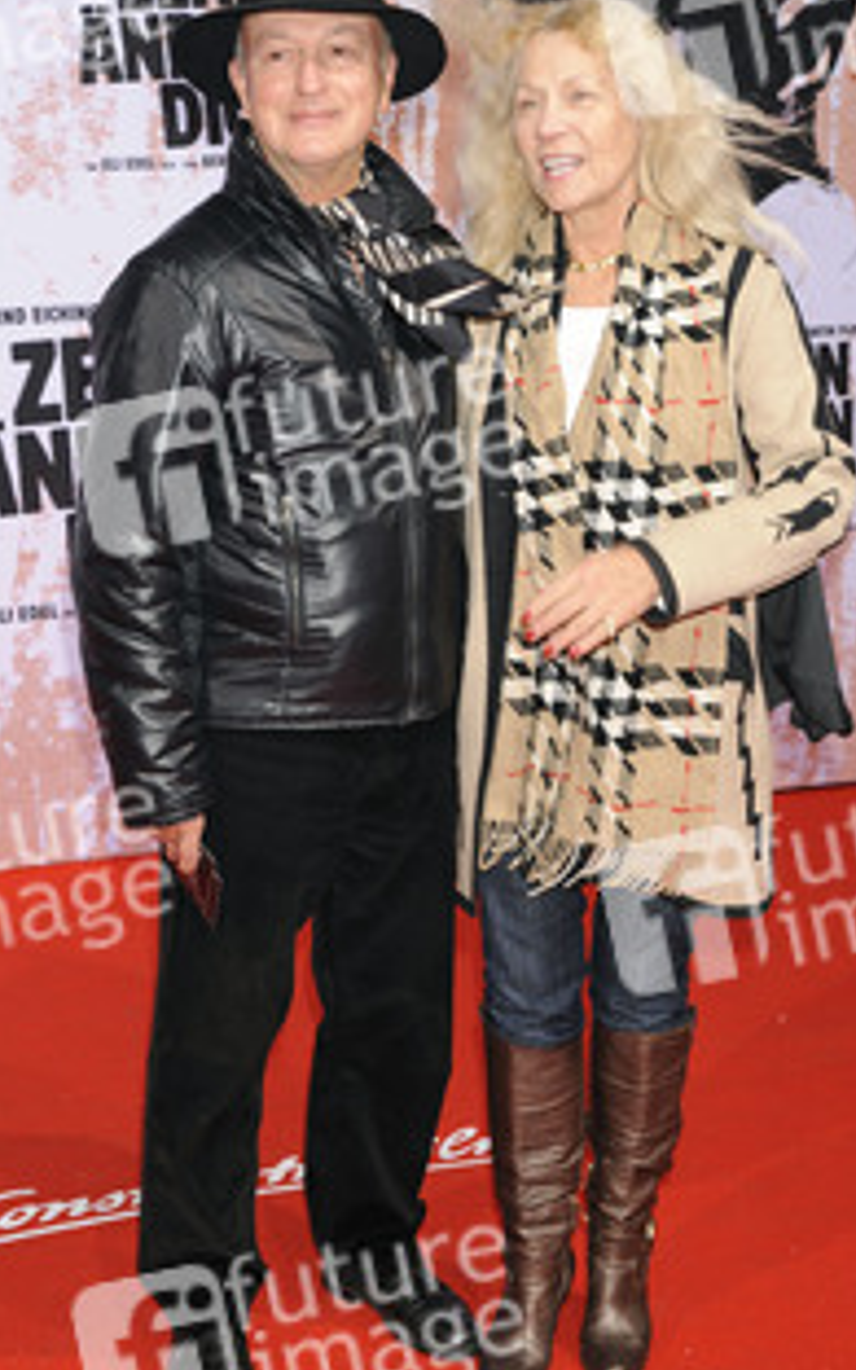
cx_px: 426
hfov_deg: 21.6
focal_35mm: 60
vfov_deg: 34.0
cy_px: 672
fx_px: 2240
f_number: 6.3
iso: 400
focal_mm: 46
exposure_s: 1/160
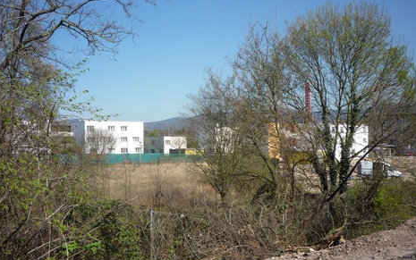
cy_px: 138
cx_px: 211
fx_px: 397
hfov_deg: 55.3
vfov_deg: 36.3
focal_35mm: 35
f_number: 5
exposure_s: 1/400
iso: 100
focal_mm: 5.2
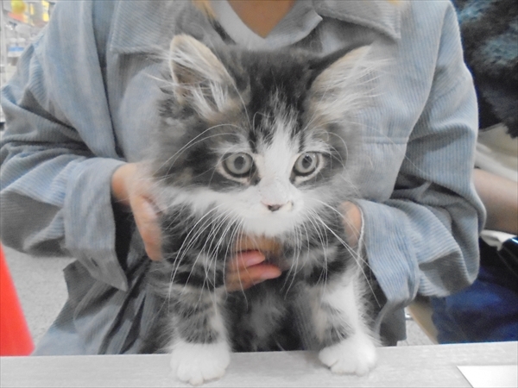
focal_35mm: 26
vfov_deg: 53.1
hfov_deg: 67.3
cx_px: 259
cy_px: 194
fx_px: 389
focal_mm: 4.6
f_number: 3.5
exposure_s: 1/60
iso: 1600
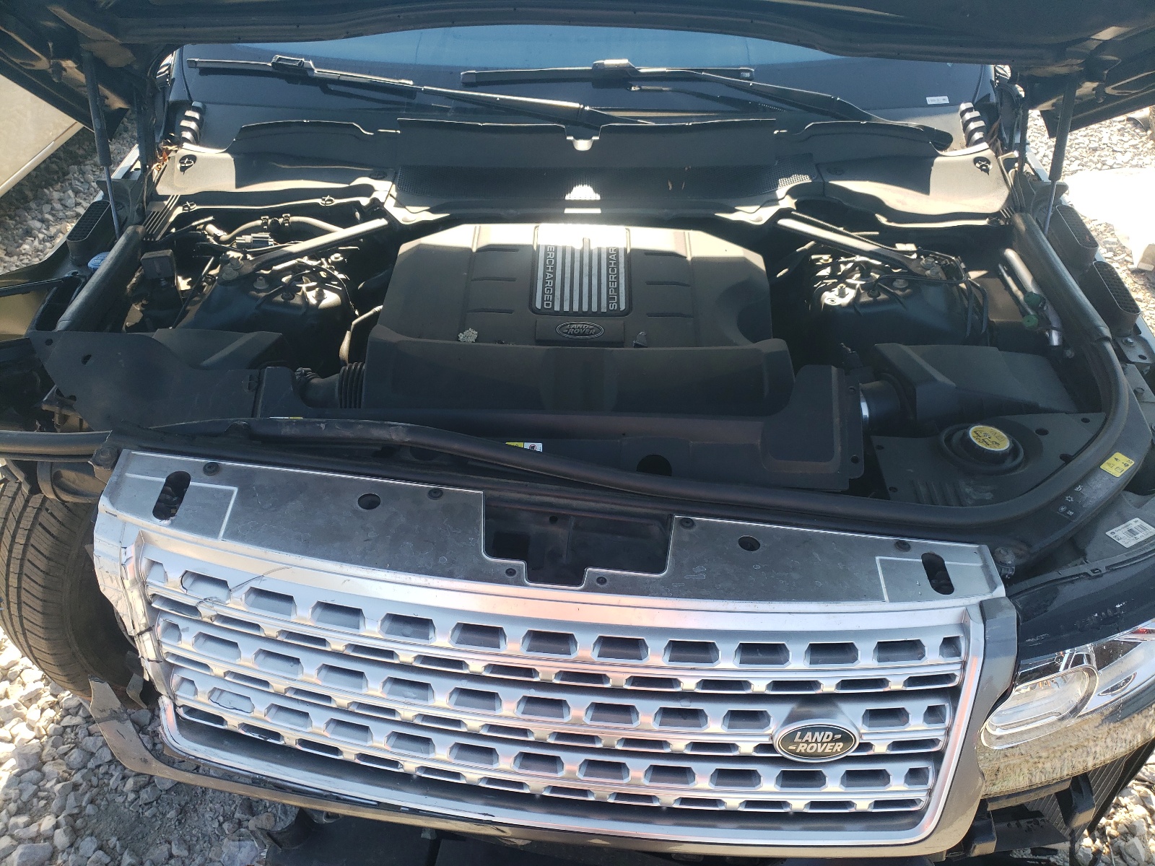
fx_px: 868
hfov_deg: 67.3
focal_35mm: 26
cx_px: 578
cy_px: 433
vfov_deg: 53.1
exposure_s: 1/500
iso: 50
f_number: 1.5
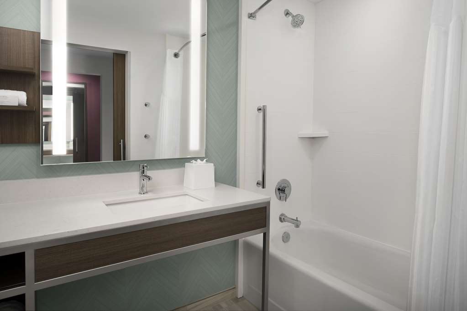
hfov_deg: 78.6
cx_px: 234
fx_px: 285
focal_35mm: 22
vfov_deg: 57.2
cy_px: 156
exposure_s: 1/250
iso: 400
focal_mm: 22
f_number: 11
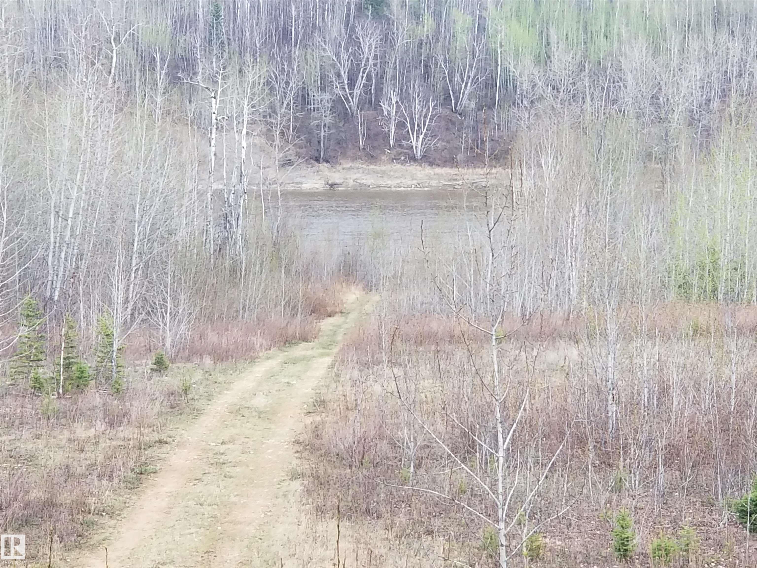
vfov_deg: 28.0
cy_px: 284
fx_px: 1137
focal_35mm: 52
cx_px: 378
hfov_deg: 36.8
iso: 25
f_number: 2.4
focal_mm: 6
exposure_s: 1/126
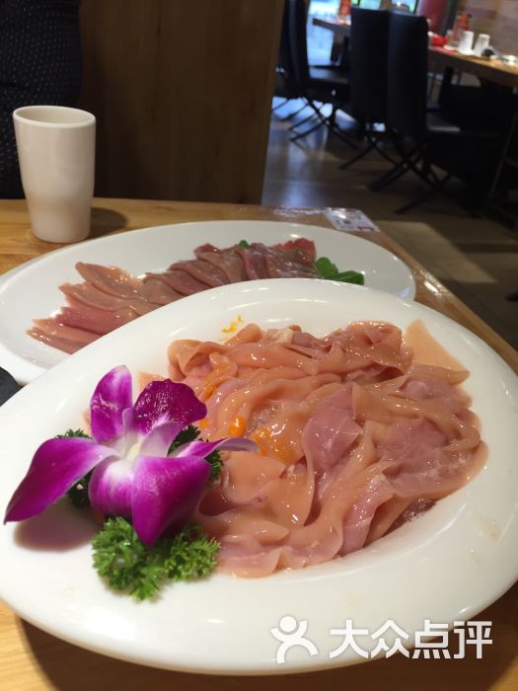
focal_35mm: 29
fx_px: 579
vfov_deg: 61.7
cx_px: 259
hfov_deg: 48.2
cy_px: 346
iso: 32
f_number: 2.2
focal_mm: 4.15
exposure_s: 1/40
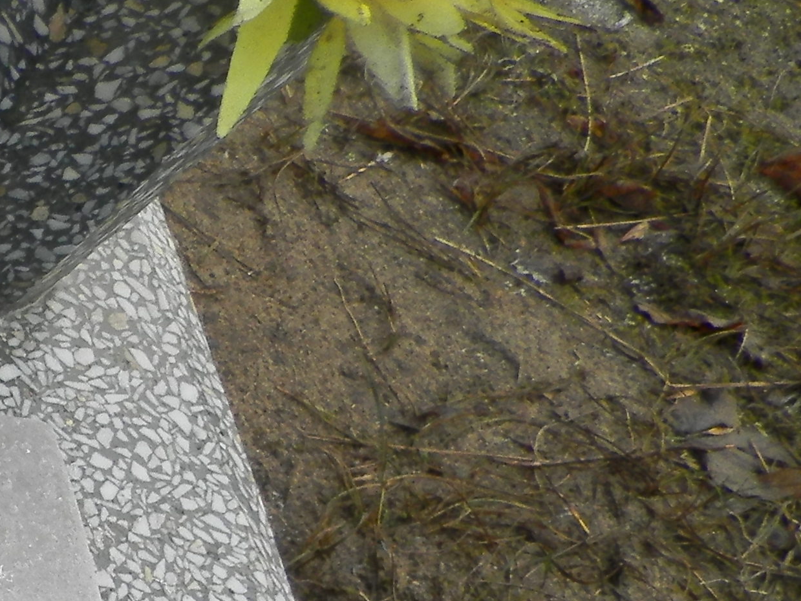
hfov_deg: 17.1
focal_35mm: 93
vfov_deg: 14.4
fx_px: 2152
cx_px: -657
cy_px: 1008
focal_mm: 4.5
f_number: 3.1
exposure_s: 1/250
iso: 80
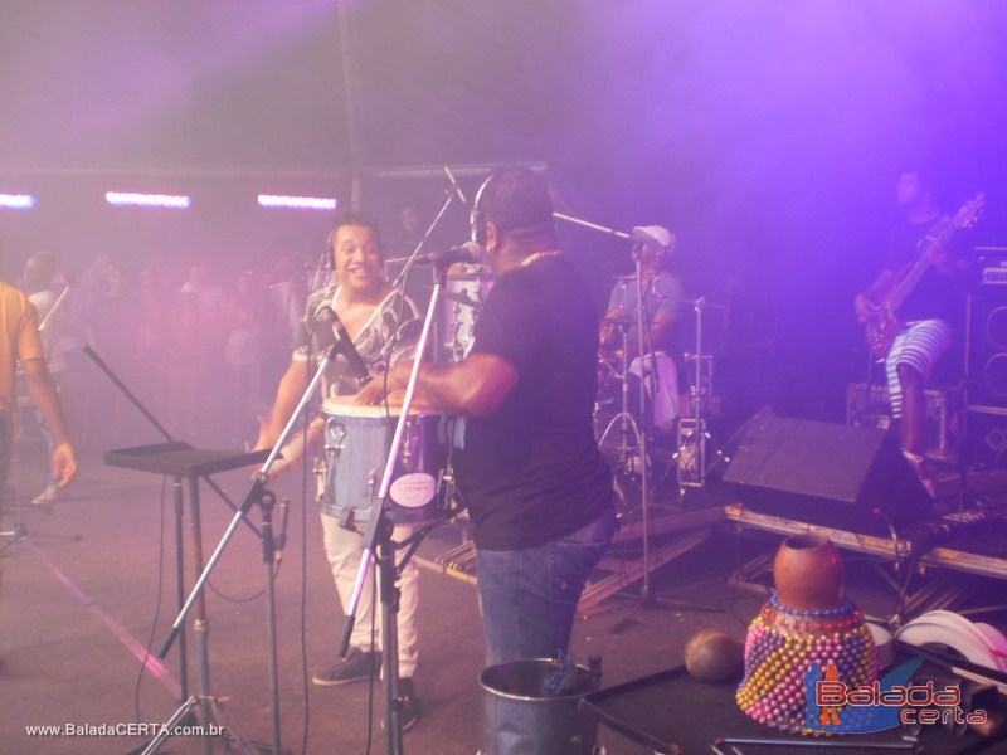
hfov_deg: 51.4
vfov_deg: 39.7
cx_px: 504
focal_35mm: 36
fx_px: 1047
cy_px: 378
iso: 100
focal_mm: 6.3
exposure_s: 1/30
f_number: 3.1
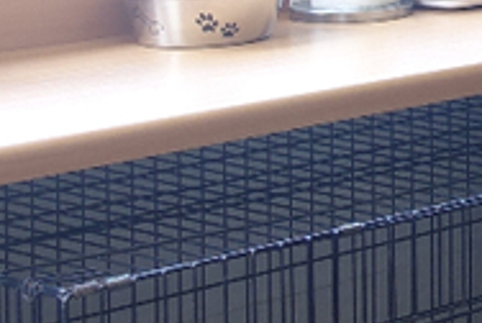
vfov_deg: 7.7
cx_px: 1392
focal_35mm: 172
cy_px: -331
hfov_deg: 9.6
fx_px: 2306
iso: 125
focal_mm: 8.8
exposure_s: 1/80
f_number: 2.8
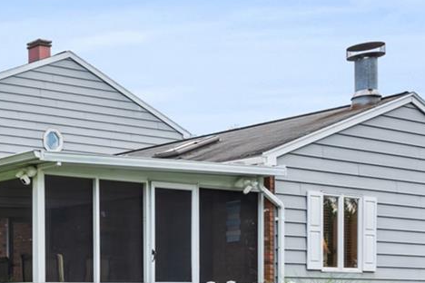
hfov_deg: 23.3
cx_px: -210
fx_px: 826
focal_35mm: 70
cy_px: 306
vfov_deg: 18.7
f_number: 9
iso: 250
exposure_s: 1/160
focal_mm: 16
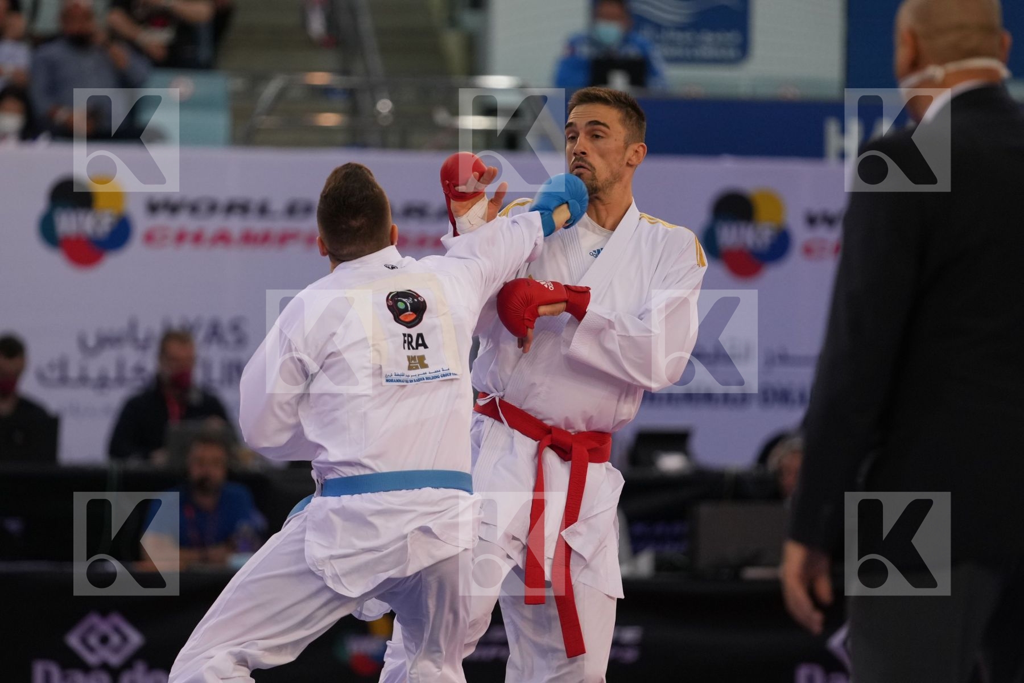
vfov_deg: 4.6
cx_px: 512
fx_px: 8533
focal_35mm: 300
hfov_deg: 6.9
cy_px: 342
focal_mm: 200
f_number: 2.8
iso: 1250
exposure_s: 1/1000
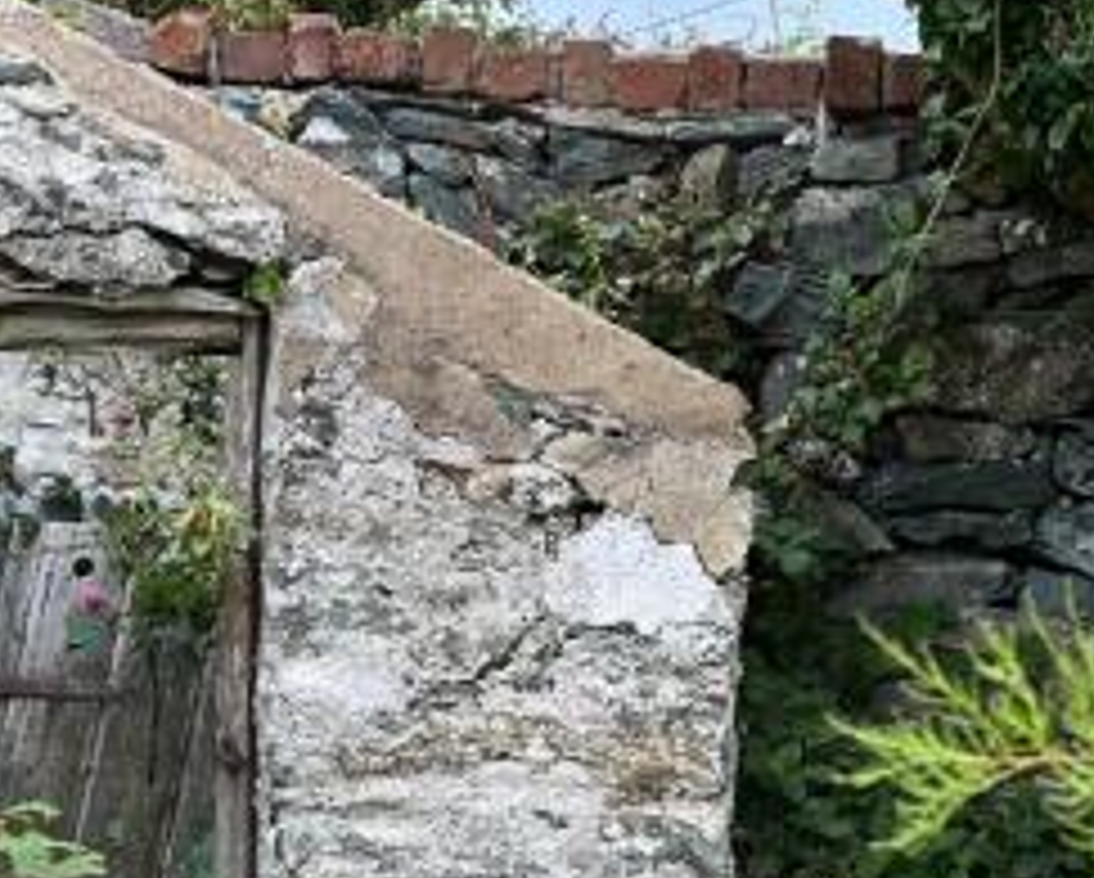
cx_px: 583
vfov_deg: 8.6
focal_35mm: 180
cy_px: 700
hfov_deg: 10.7
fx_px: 5835
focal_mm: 9
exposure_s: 1/121
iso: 32
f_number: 2.8
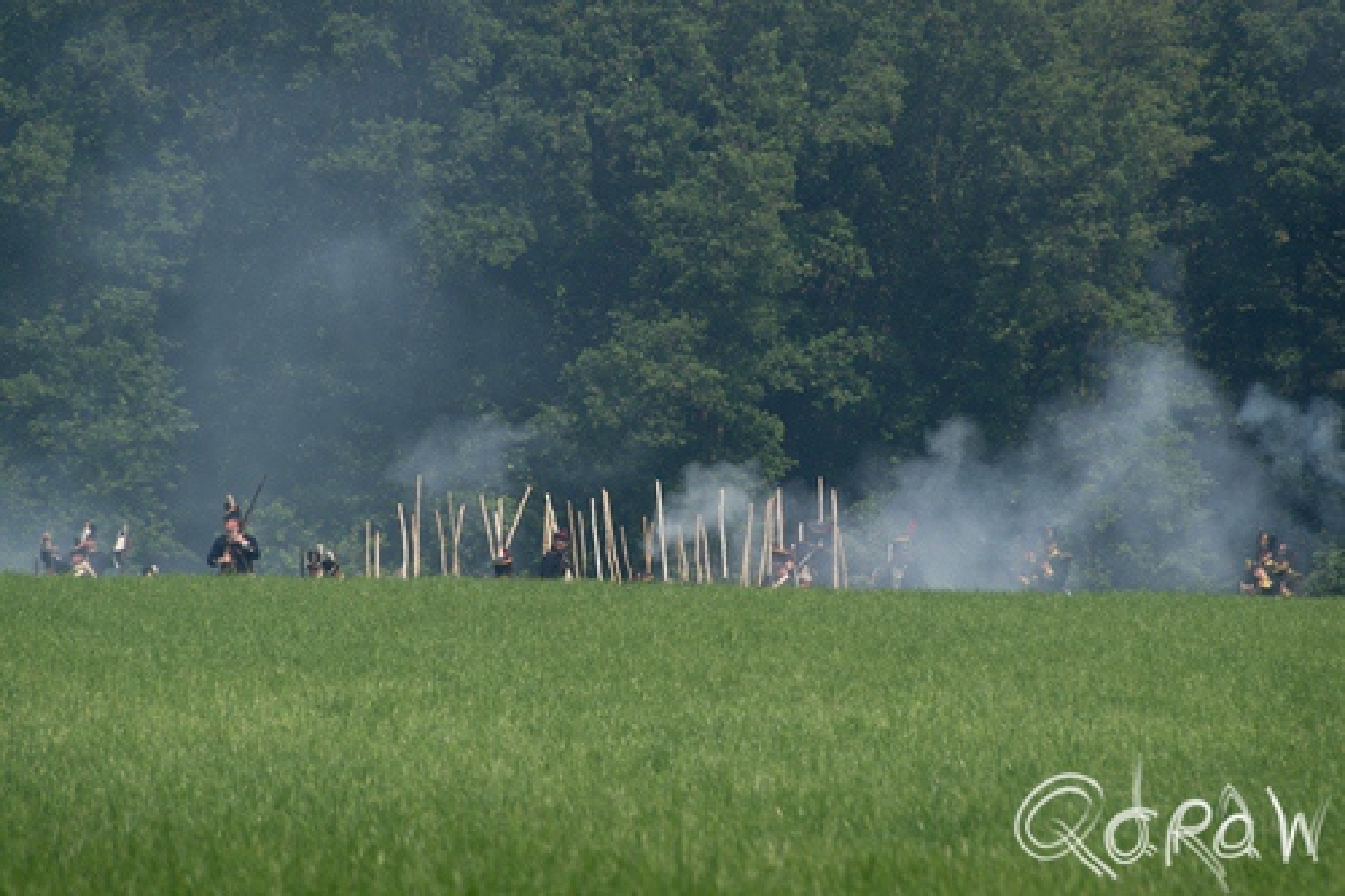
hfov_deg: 6.9
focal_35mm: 300
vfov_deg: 4.6
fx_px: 11204
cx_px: 672
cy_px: 448
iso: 100
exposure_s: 1/250
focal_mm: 200
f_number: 9
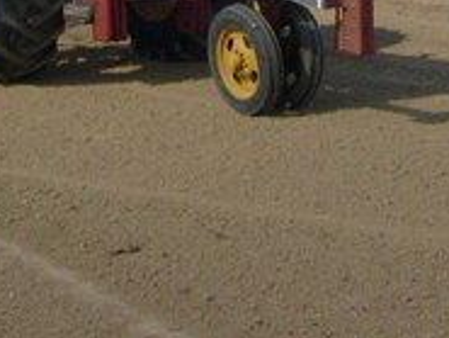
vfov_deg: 11.0
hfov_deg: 15.2
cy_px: -158
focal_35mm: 130
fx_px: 1687
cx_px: 218
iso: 80
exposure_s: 1/350
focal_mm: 5.8
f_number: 7.1
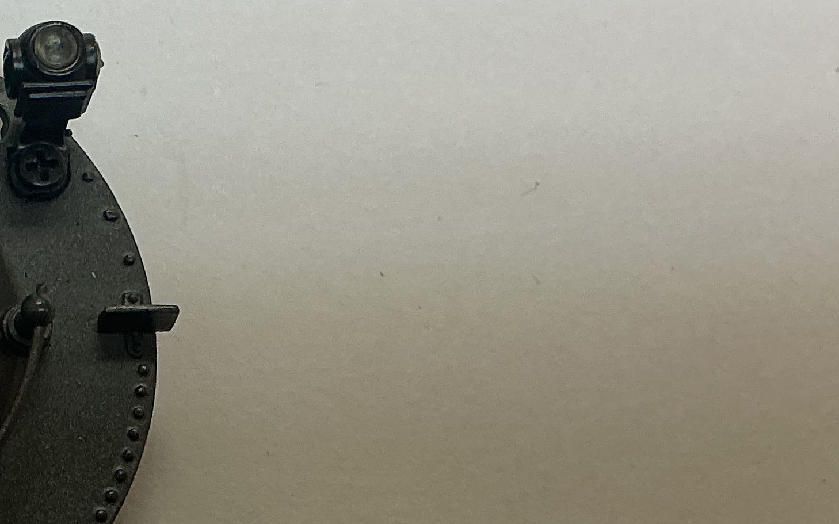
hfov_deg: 22.1
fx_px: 1943
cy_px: 221
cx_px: -218
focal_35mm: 85
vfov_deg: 15.4
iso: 40
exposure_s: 1/120
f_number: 1.8
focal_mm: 3
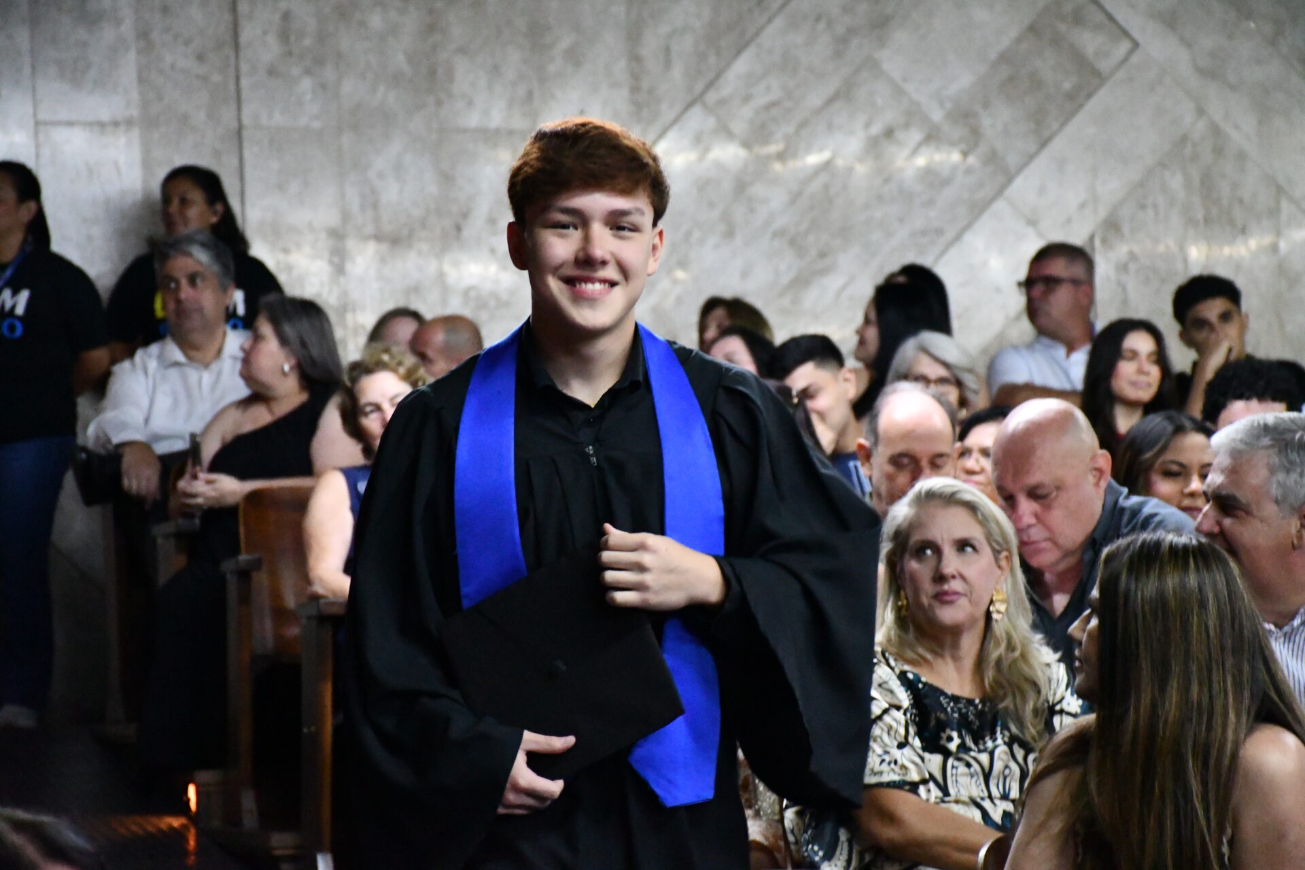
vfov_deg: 10.2
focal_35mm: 135
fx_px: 4893
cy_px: 435
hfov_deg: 15.2
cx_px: 652
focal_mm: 90
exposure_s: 1/80
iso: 12800
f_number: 5.3
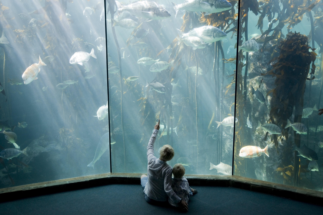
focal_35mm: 38
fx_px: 336
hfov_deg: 51.3
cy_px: 108
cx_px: 162
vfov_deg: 35.4
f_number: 4
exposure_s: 1/60
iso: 400
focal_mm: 25
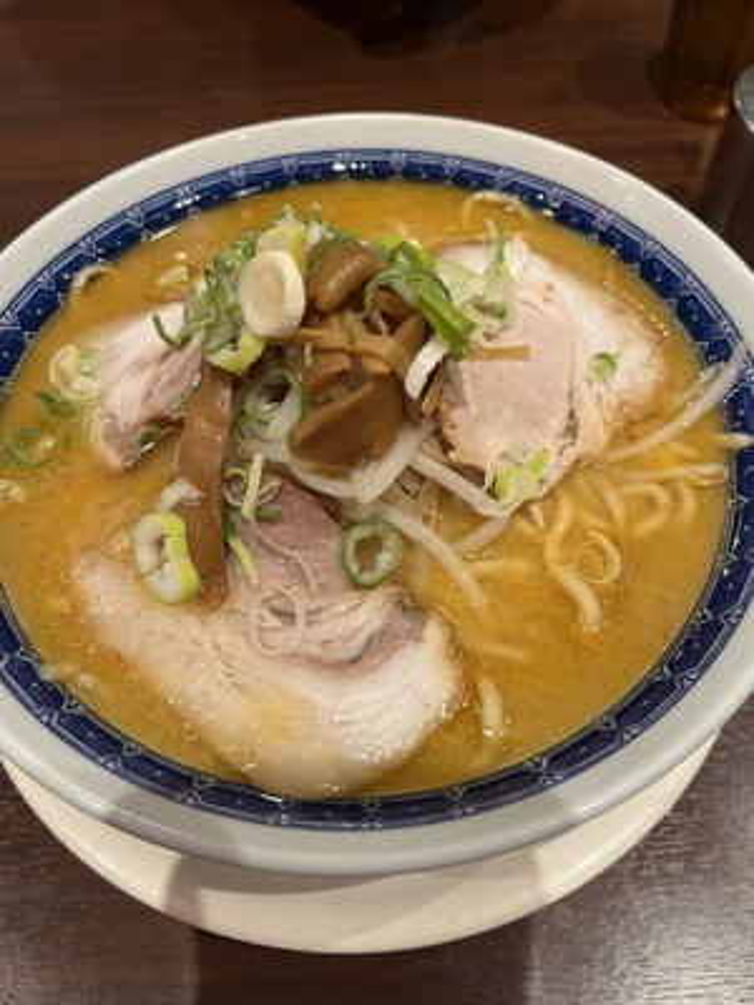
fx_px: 755
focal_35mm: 26
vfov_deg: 67.3
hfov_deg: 53.1
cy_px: 502
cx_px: 377
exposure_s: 1/50
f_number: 1.6
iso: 80
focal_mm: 5.1
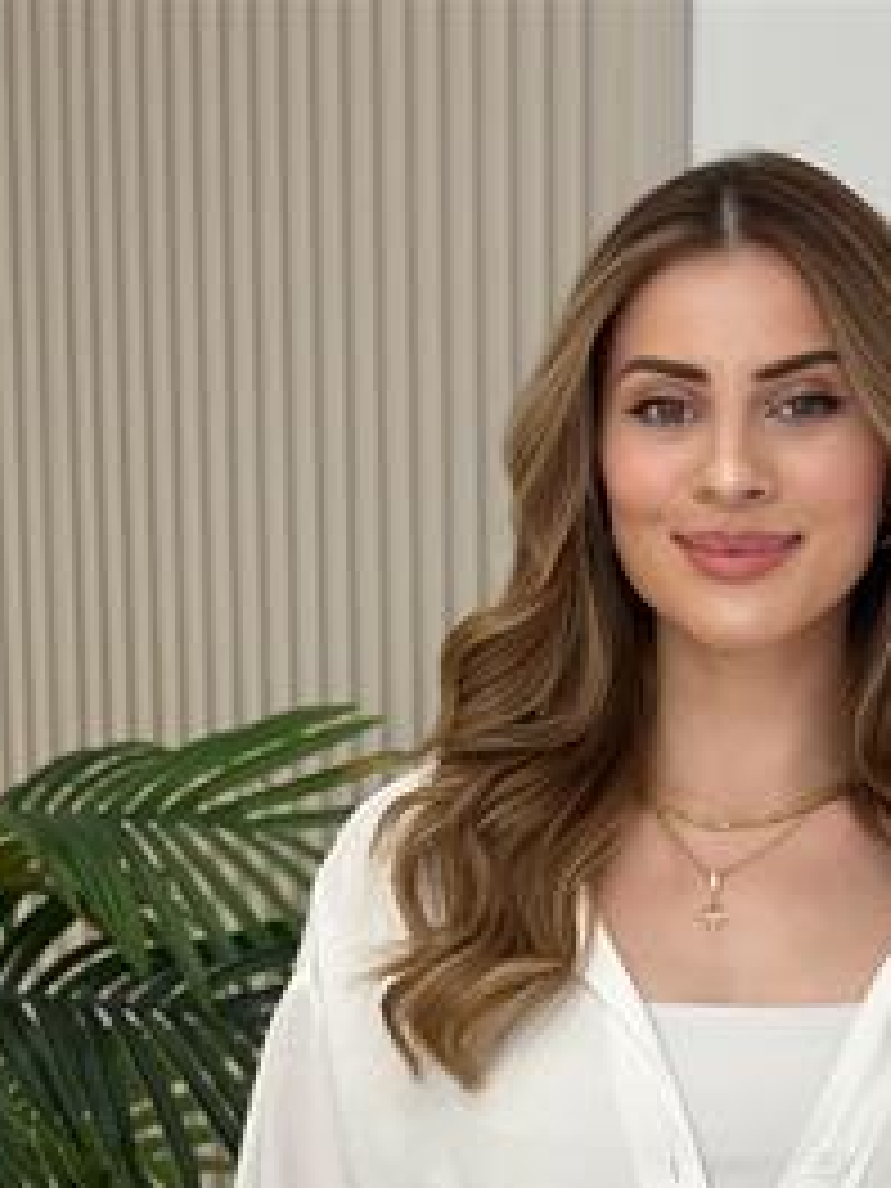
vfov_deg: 19.6
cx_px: 765
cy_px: 1195
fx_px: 3329
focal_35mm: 97
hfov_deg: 15.1
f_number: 1.78
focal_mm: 6.86
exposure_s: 1/343
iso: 80
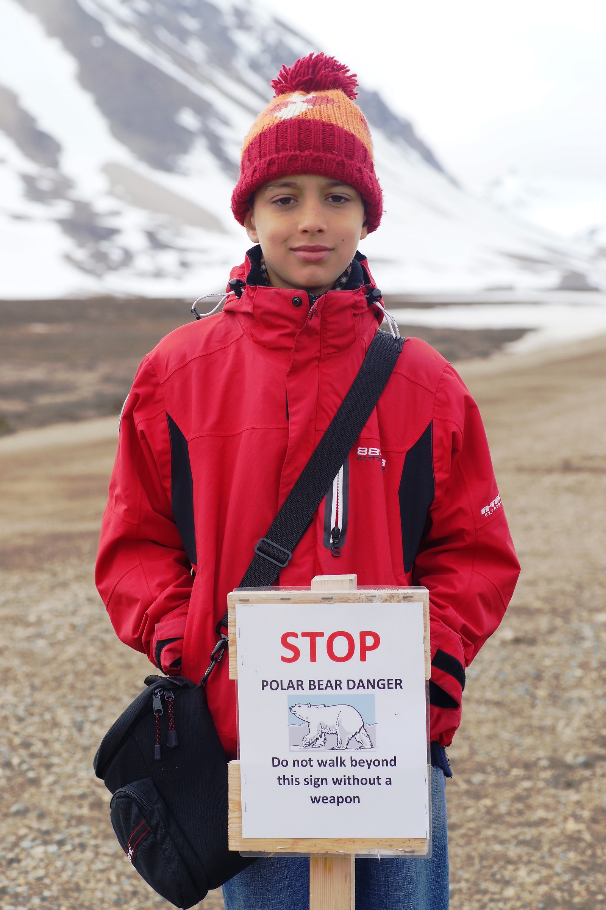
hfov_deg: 15.2
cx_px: 303
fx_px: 2272
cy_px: 455
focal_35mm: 90
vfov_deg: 22.6
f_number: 6.3
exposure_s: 1/320
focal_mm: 90
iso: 200
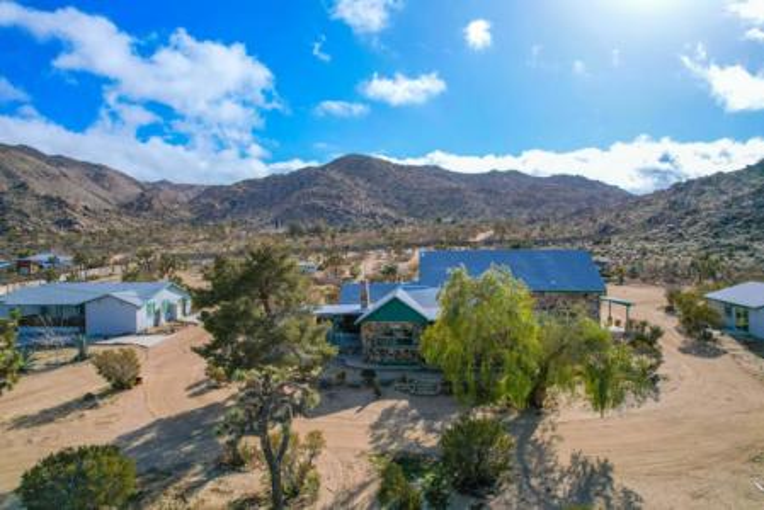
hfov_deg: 78.5
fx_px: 467
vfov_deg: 57.3
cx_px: 382
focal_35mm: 22
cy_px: 255
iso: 100
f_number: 2.8
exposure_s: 1/3200
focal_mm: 8.38
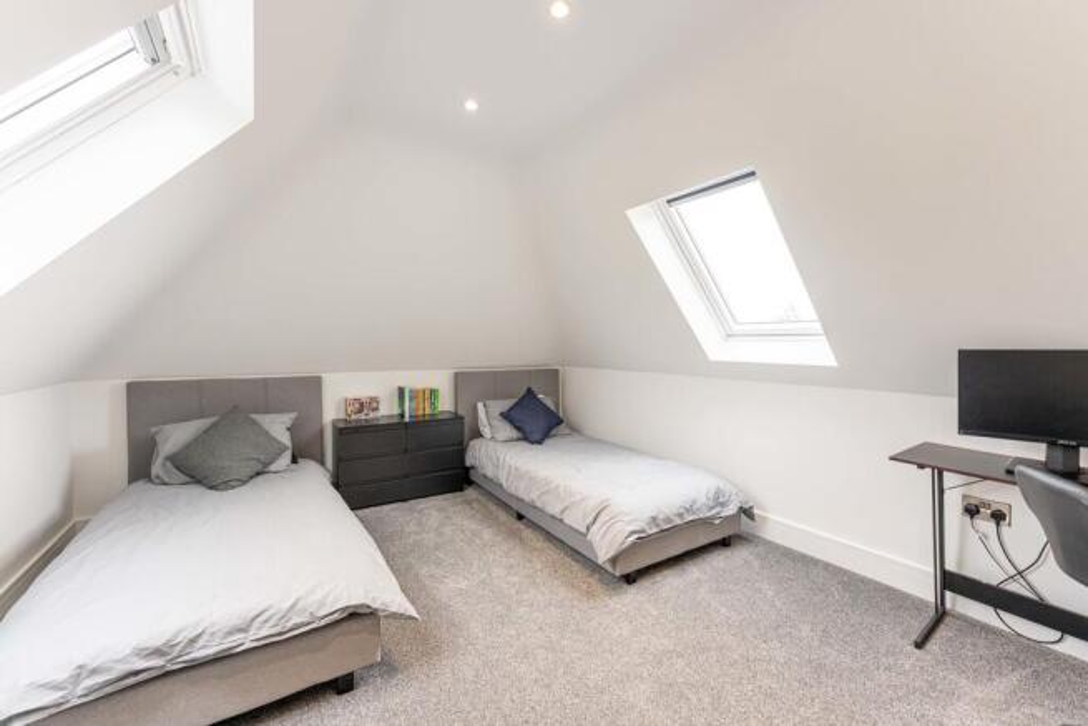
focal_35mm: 14
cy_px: 363
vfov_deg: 81.2
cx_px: 544
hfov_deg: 104.2
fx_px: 423
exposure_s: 1/60
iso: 250
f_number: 5
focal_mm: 14
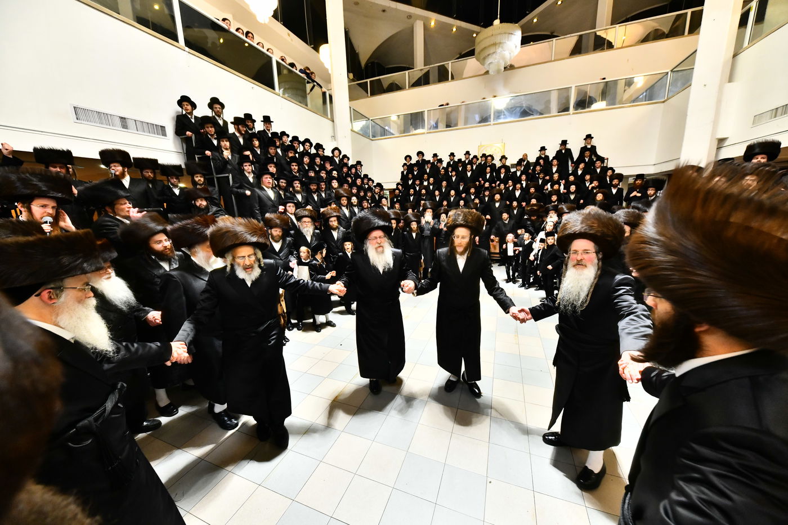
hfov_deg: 112.6
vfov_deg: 90.0
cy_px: 262
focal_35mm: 12
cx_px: 394
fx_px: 263
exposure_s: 1/160
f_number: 5
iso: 4000
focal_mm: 12
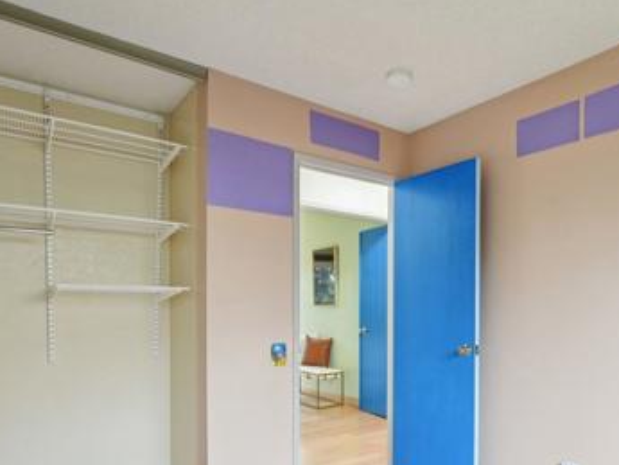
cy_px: 319
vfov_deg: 53.6
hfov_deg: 67.3
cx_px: 416
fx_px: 447
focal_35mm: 25
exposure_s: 1/8
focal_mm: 14
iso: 800
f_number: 8
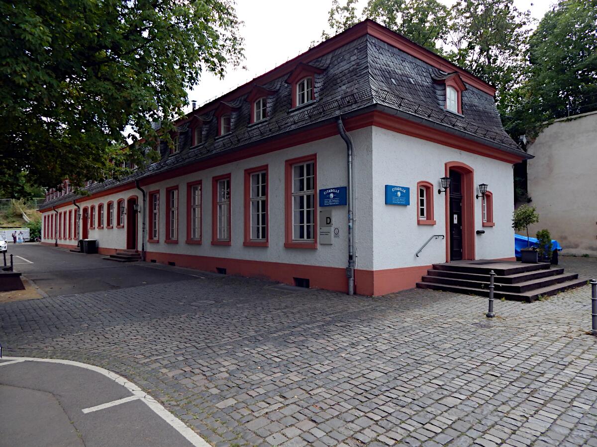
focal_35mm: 23
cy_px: 224
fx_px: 397
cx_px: 298
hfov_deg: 73.9
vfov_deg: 58.9
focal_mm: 4
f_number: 3
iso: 125
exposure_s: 1/800
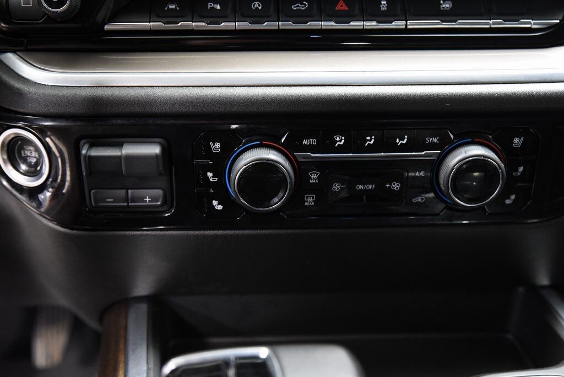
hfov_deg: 41.1
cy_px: 188
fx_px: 752
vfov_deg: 28.1
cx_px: 282
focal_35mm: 48
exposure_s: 1/15
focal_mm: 48
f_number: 4
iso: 4000
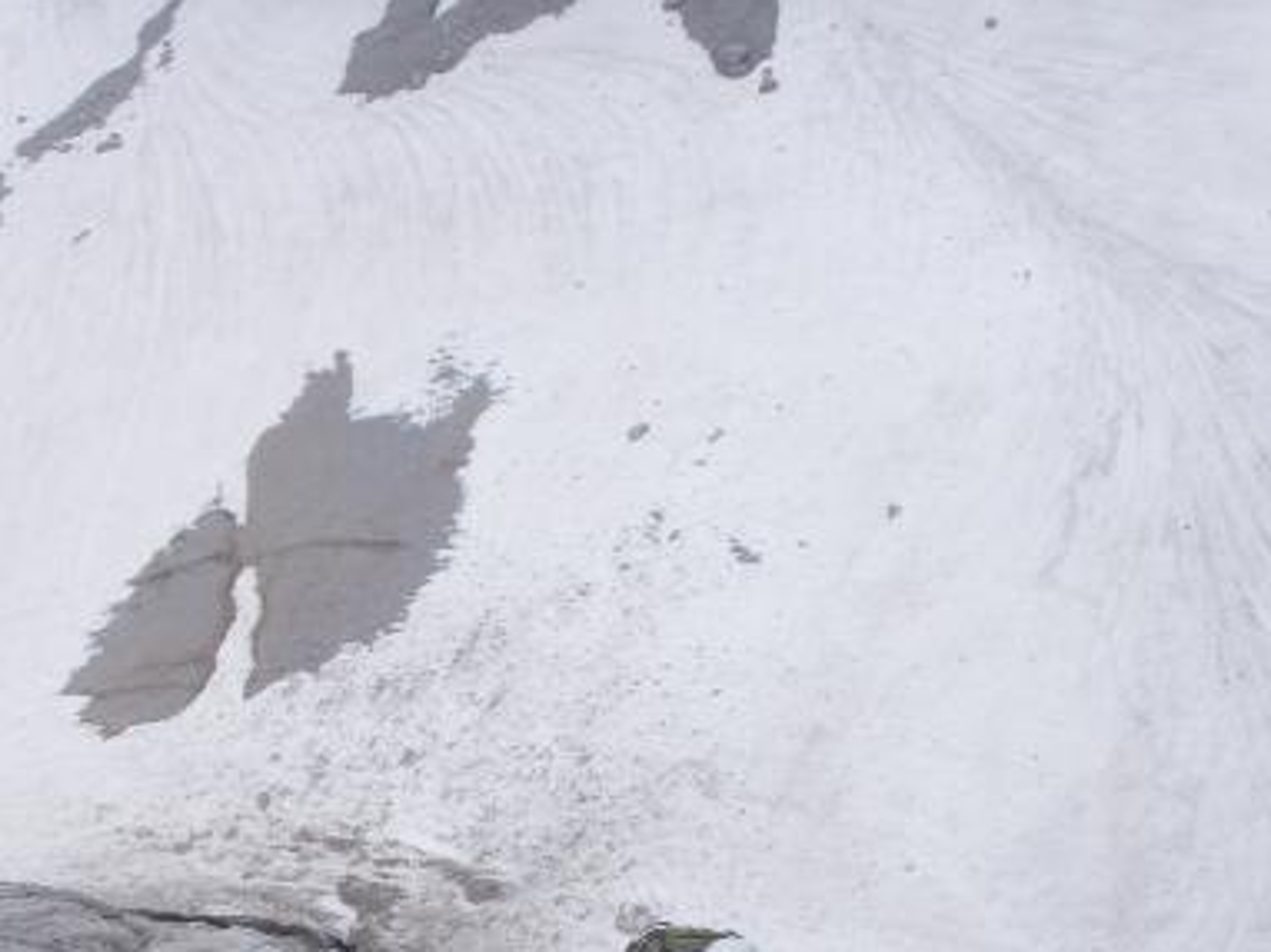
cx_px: 506
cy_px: 796
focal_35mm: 62
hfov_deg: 31.1
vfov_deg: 23.2
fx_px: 2275
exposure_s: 1/400
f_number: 7.1
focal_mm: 7.7
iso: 50
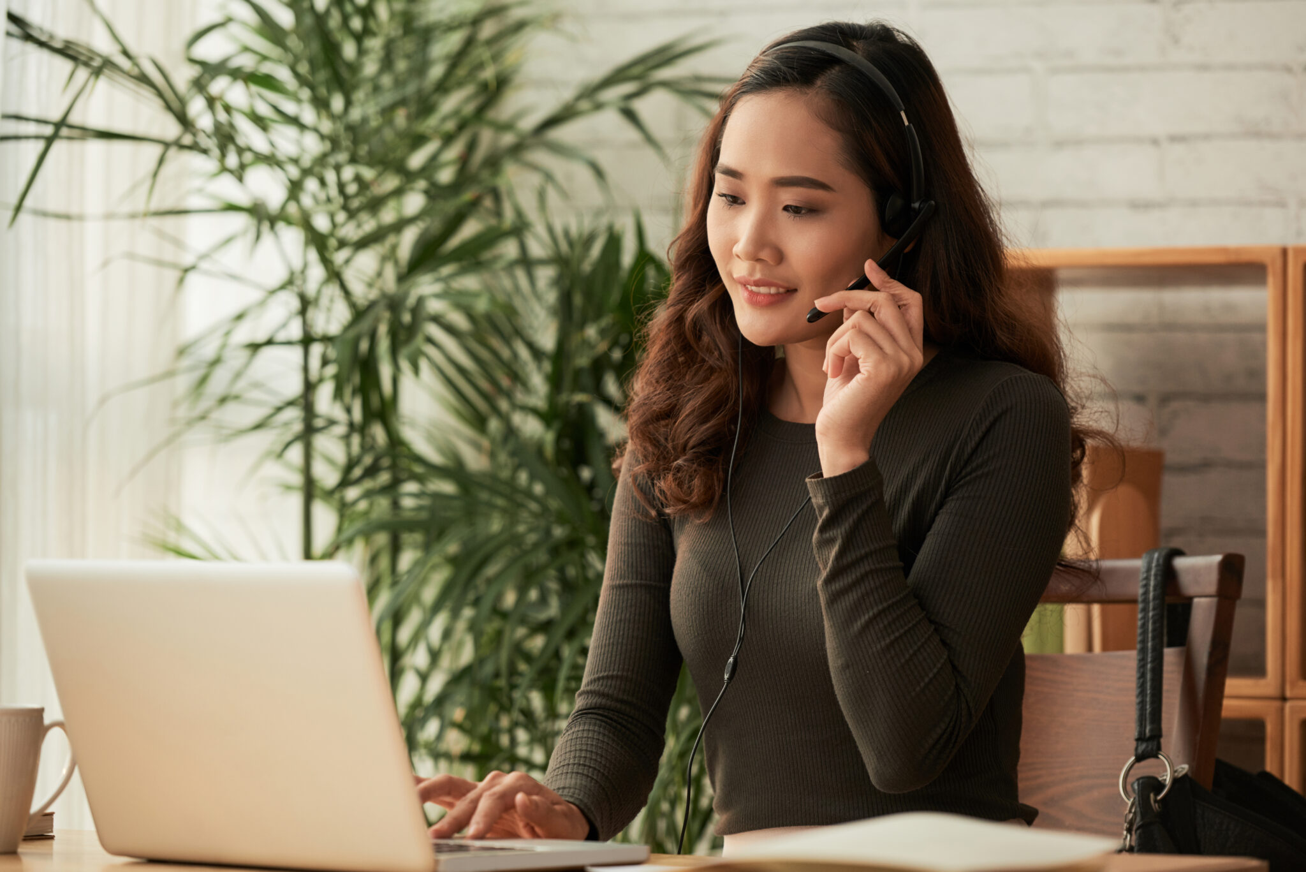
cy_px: 436
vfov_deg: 9.5
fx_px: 5262
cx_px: 653
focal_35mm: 145
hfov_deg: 14.1
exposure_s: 1/250
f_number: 4
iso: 400
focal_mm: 145
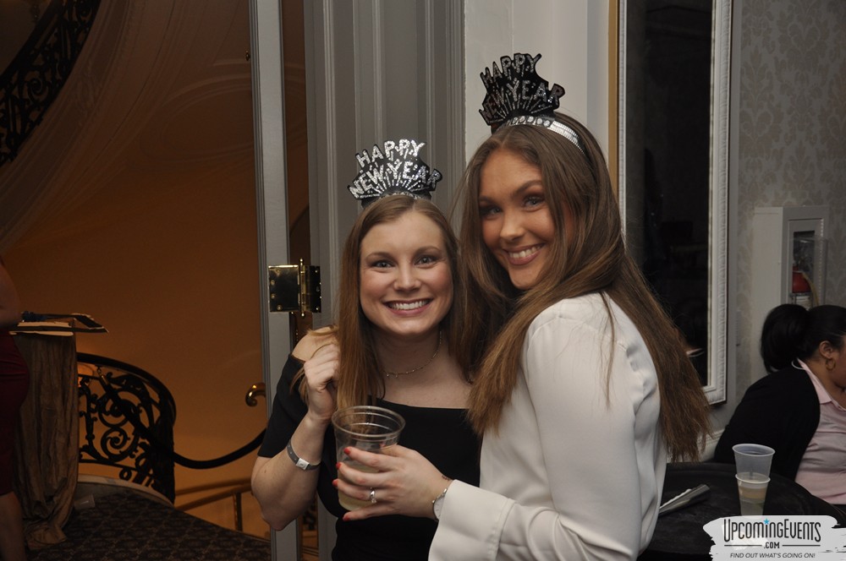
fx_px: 986
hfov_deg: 46.5
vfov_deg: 31.8
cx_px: 423
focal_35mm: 42
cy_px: 280
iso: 400
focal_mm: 28
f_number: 5
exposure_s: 1/60
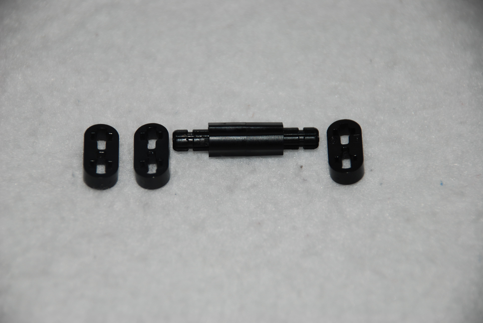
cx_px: 242
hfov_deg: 10.1
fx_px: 2720
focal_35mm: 202
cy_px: 162
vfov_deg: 6.8
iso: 100
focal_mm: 135
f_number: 5.6
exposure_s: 1/60
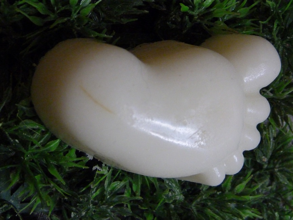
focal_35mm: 72
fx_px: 609
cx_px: 146
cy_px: 110
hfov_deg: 27.0
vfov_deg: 20.4
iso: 800
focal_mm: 12.9
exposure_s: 1/60
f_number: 3.3
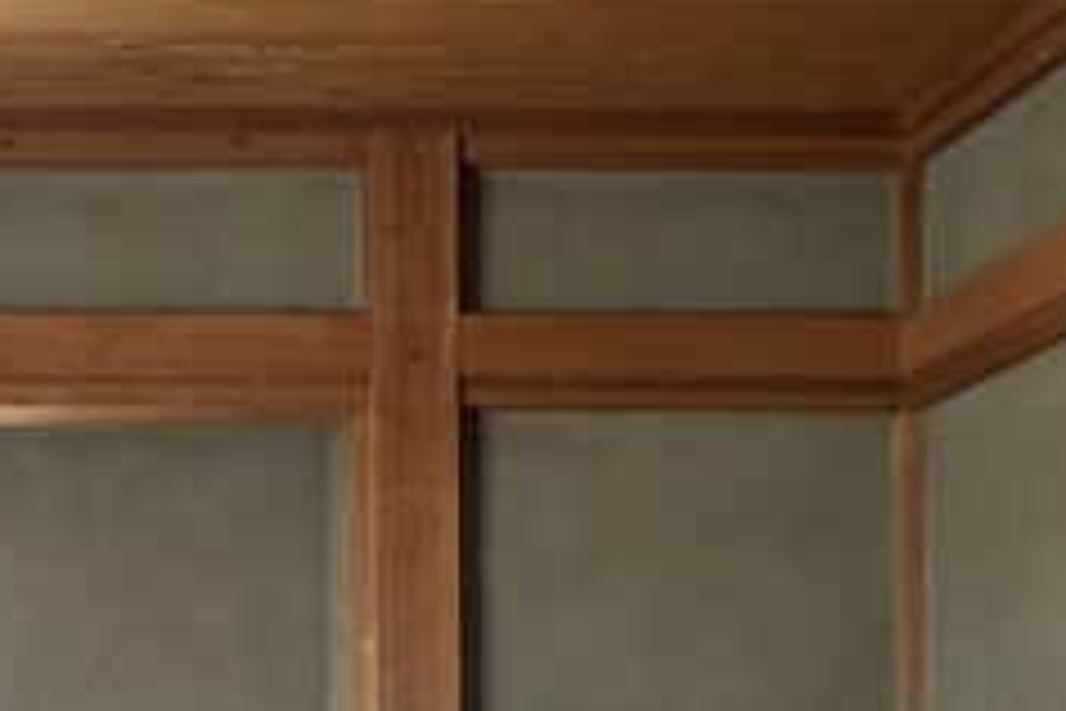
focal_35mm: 63
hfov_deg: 28.7
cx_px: -130
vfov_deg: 19.9
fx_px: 1865
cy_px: 909
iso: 125
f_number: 2.2
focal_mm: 2.22
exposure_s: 1/103
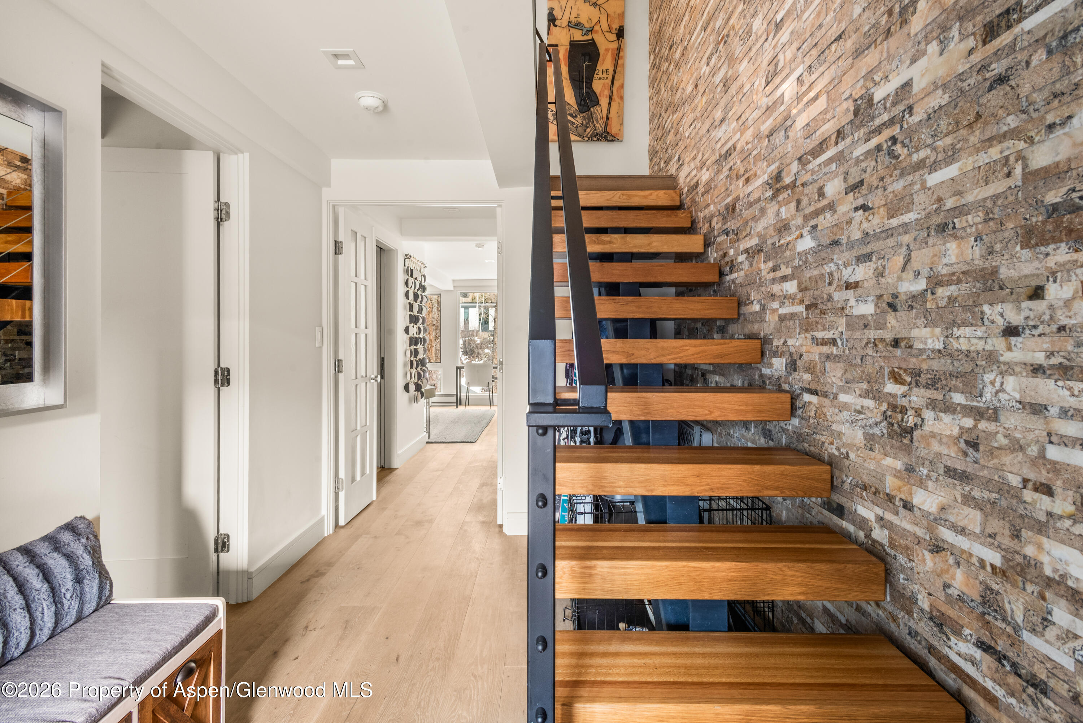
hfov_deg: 93.3
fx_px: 512
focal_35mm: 17
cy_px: 362
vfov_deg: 70.5
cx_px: 542
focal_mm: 17
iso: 400
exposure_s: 1
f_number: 11
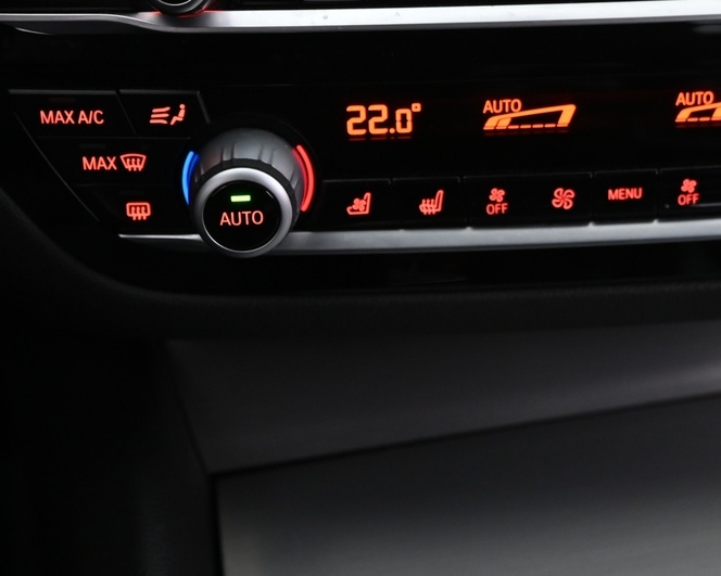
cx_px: 528
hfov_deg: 24.2
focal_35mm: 78
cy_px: 40
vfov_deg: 19.2
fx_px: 1664
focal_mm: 34
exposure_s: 1/15
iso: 2000
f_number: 4
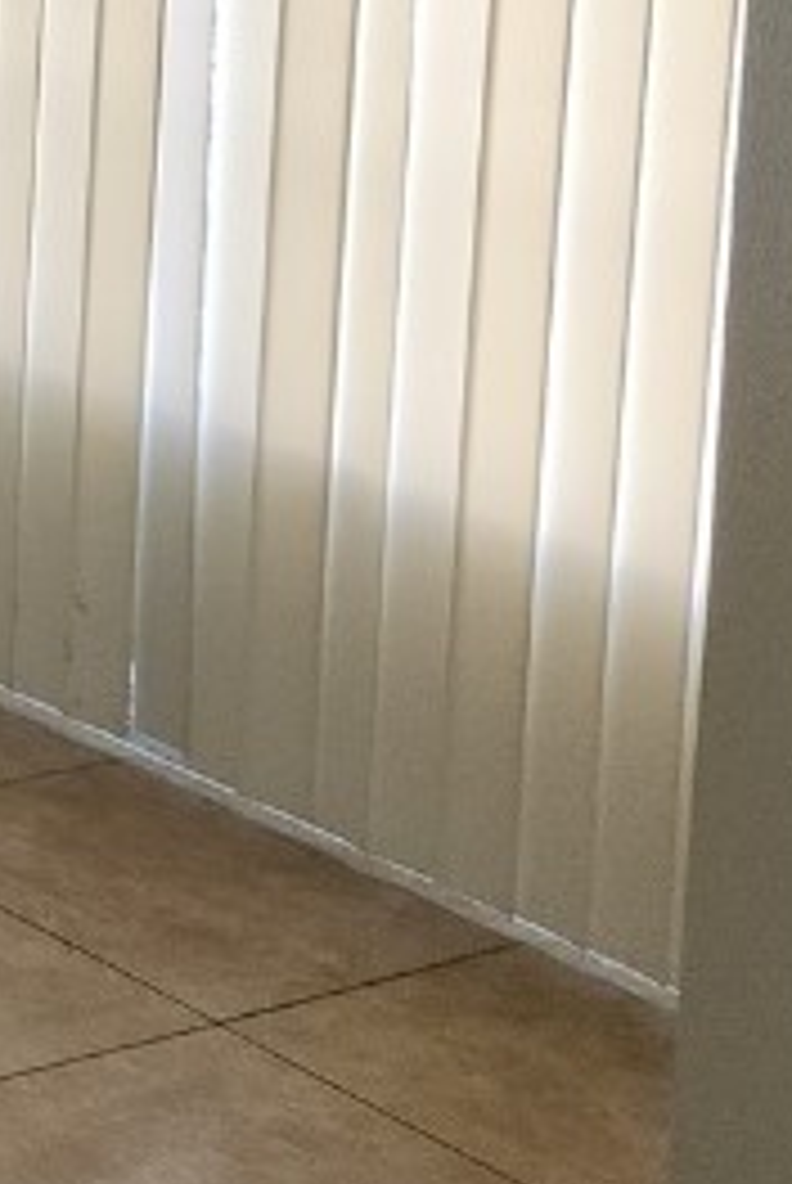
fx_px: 3061
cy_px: -225
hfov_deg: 11.1
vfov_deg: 20.5
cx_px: -1377
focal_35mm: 93
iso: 64
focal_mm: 5.4
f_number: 1.8
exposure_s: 1/60
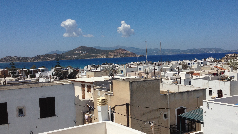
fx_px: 297
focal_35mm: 47
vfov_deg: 25.4
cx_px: 137
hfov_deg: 43.6
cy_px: 71
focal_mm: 4.28
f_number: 2.4
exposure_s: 1/4608
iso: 50
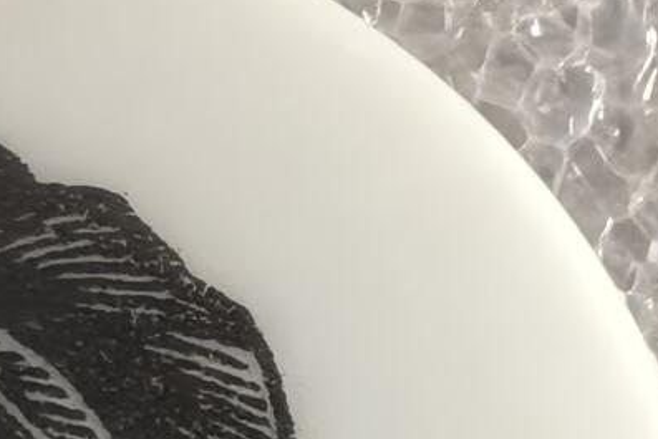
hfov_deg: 3.3
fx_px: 11281
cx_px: -280
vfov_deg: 2.2
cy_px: 475
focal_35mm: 617
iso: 1000
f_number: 3
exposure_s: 1/100
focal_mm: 14.6
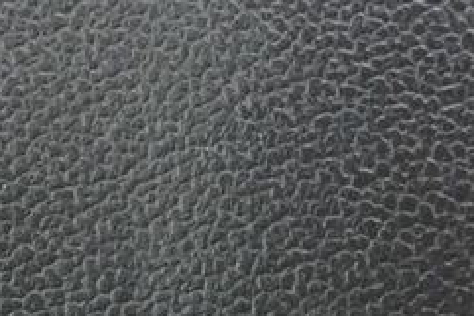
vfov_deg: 8.6
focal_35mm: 159
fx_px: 2095
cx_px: -264
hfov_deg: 12.2
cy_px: 328
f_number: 3.5
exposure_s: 1/80
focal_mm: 6.5
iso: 400
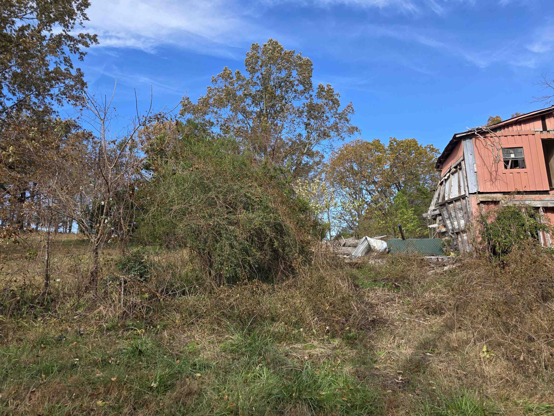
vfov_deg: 58.9
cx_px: 277
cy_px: 208
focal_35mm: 23
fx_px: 368
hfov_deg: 73.9
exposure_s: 1/2071
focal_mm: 6.3
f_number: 1.7
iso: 80
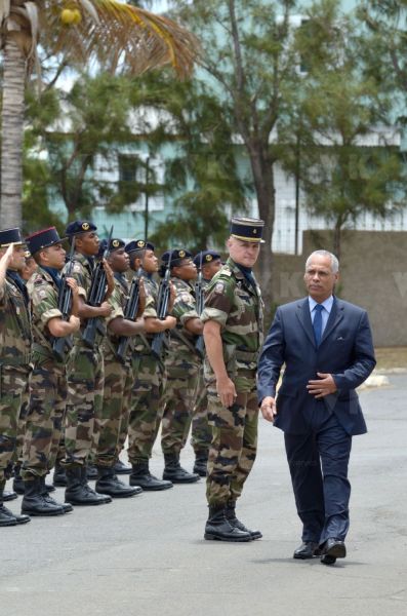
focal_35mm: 300
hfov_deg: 4.6
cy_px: 308
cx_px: 204
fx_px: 5114
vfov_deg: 6.9
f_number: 8
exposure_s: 1/400
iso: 200
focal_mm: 200
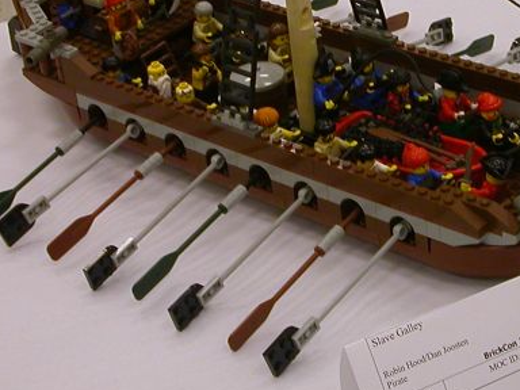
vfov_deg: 14.5
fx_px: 1532
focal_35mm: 102
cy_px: 121
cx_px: 379
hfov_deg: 19.2
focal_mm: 7.5
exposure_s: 1/27.4
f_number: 3.2
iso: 100
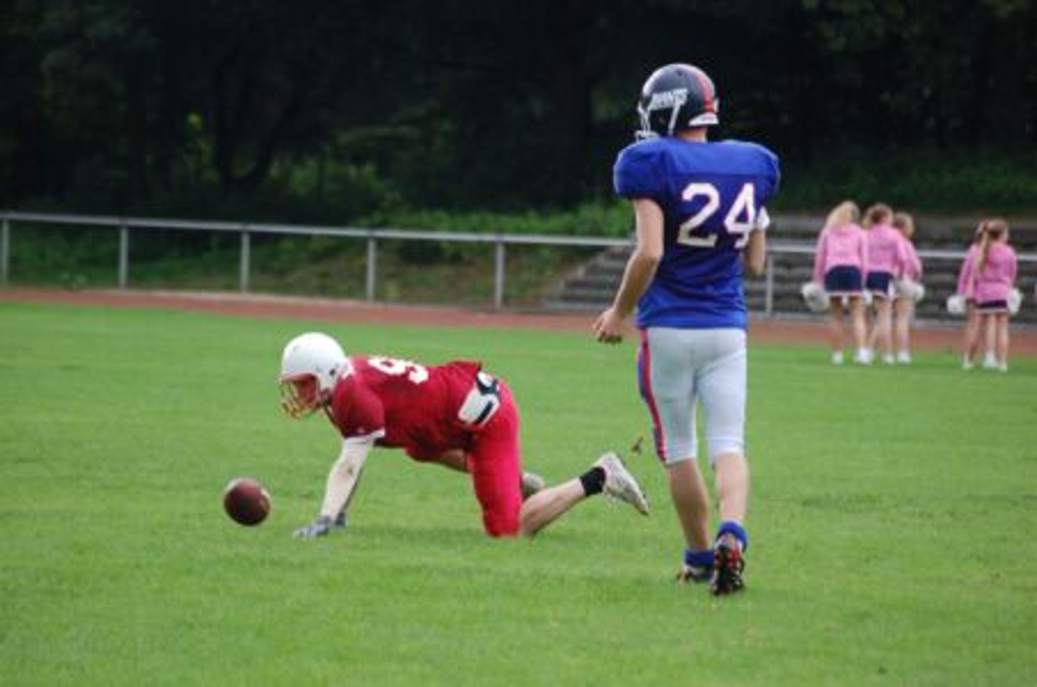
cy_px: 344
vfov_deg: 5.4
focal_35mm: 255
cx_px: 518
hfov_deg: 8.1
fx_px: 7330
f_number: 4.8
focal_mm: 170
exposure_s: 1/320
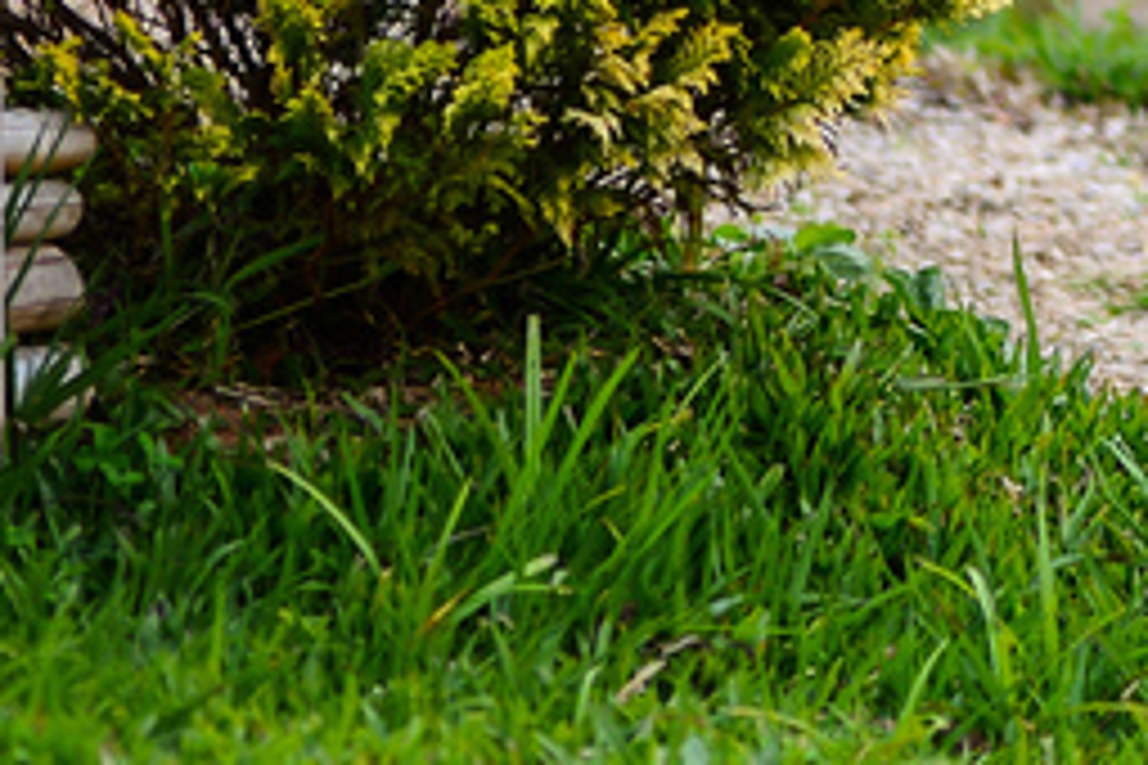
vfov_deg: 3.4
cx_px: 2084
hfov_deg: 5.1
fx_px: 12755
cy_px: -767
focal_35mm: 400
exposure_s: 1/500
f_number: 1.4
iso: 125
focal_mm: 85
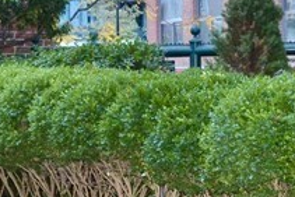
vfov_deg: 10.5
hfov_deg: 15.6
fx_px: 1074
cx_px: 127
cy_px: 132
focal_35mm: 131
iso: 560
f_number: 3.5
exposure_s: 1/60
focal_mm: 18
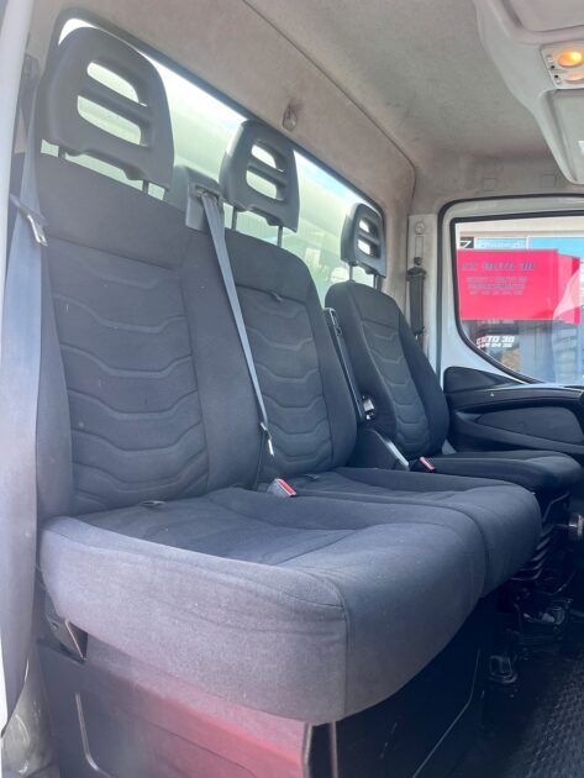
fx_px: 584
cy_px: 389
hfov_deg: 53.1
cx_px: 292
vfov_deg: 67.3
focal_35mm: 26
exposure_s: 1/163
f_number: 1.6
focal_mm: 5.1
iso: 50
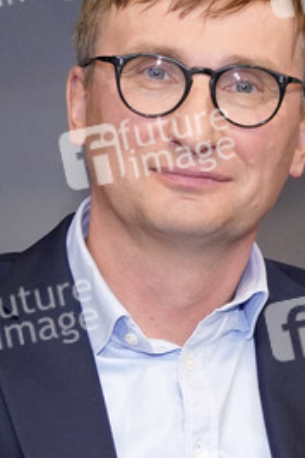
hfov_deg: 27.9
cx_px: 198
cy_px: 235
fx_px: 610
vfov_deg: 41.1
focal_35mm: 48
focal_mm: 32
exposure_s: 1/160
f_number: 5.6
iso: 2000
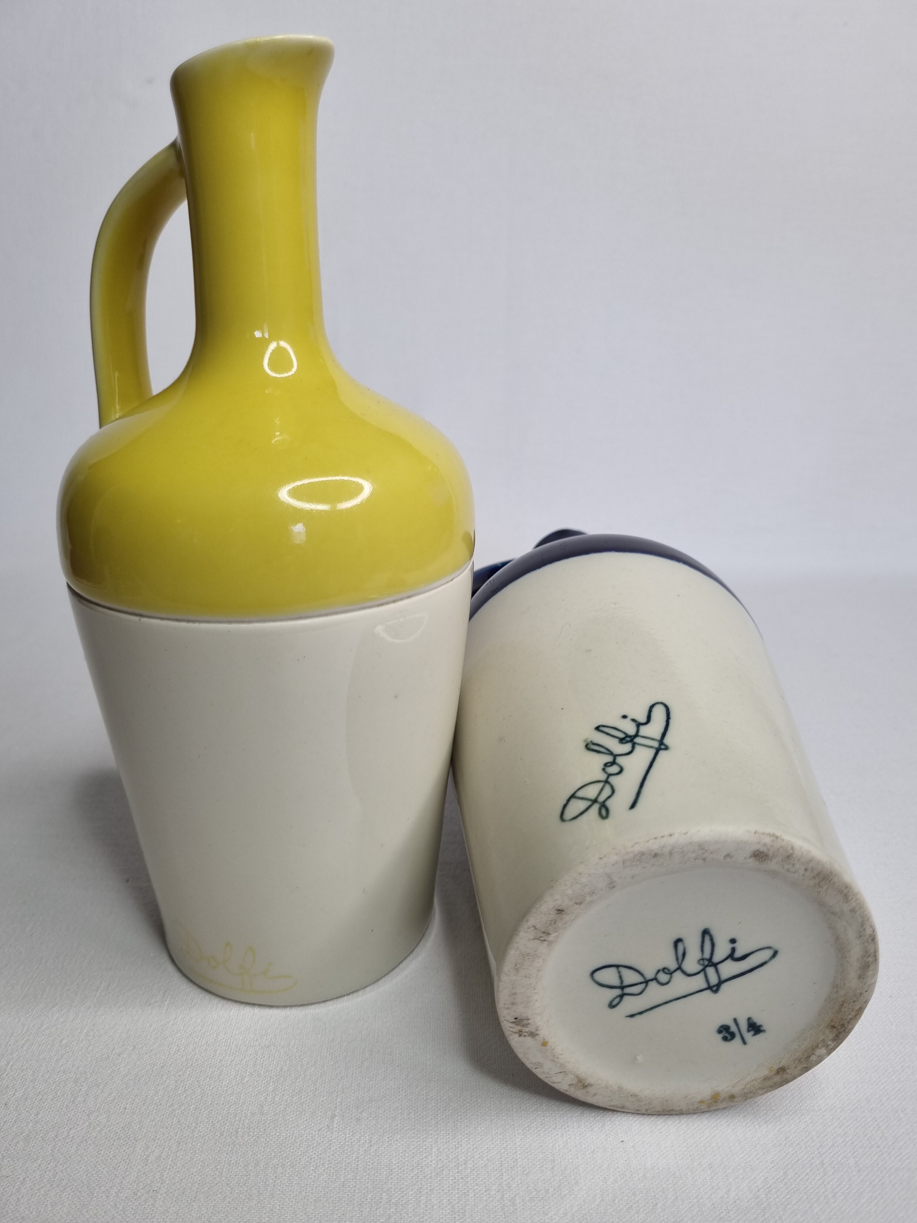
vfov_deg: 67.3
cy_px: 612
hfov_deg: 53.1
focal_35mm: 26
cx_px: 458
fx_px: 918
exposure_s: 1/191
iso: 50
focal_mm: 5.4
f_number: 1.8
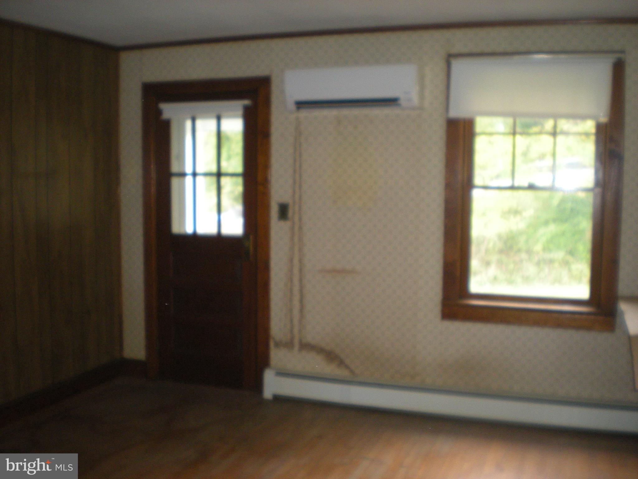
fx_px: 700
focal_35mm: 38
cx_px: 319
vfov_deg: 37.7
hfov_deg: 49.0
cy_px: 240
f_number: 3.1
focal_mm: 6.3
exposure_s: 1/30
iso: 195
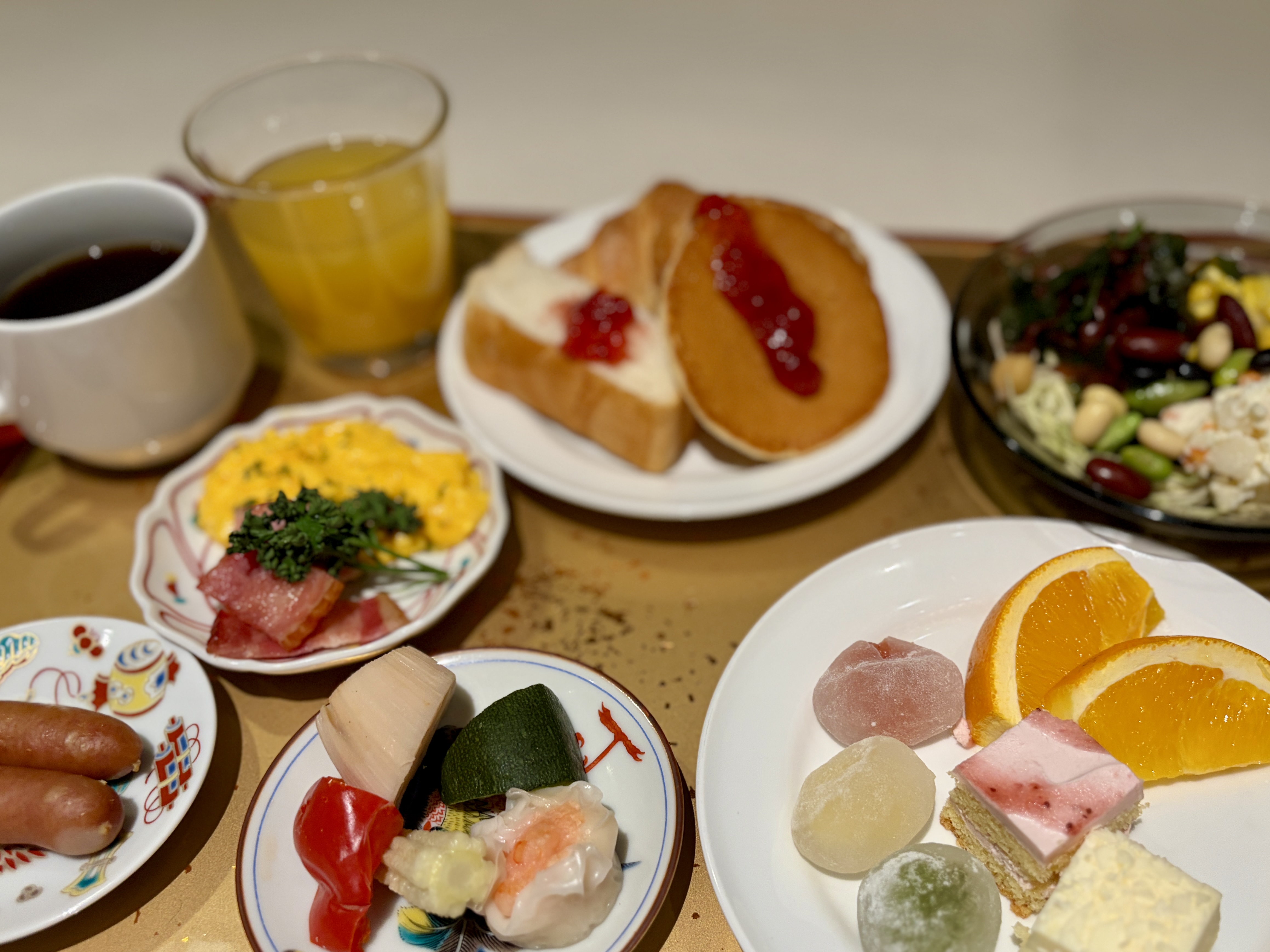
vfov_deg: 43.9
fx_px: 1174
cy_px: 573
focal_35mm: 32
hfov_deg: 56.6
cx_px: 721
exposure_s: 1/68
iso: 125
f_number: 1.6
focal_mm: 5.96
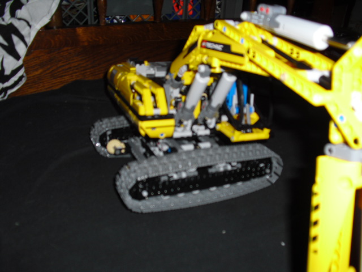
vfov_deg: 39.7
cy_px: 136
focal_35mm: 36
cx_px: 181
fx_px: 376
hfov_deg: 51.4
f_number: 3.1
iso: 100
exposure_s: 1/60
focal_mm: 6.3
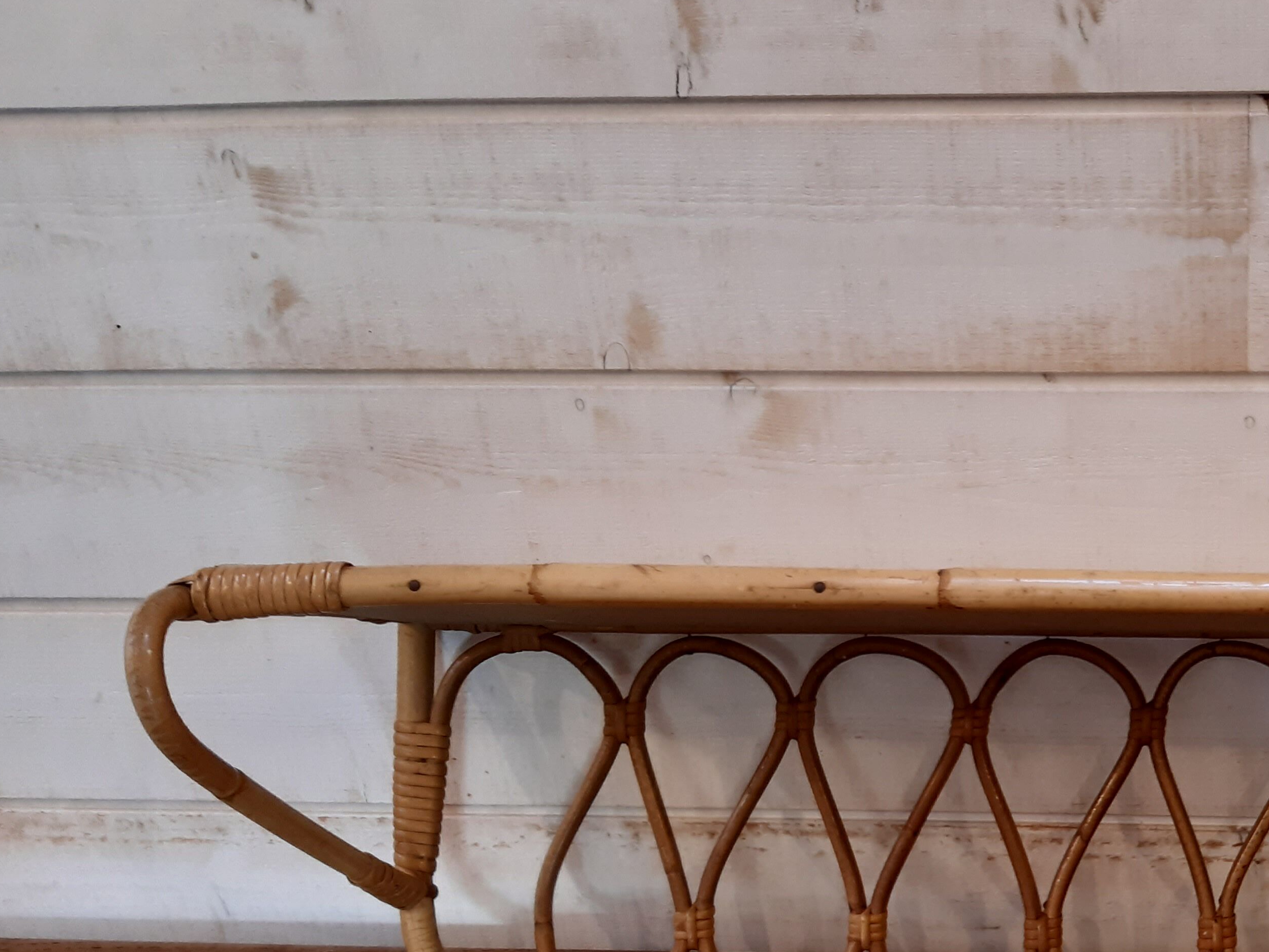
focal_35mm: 48
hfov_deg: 37.1
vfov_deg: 29.7
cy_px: 744
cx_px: 1142
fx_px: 1760
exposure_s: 1/50
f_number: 1.7
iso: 125
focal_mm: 3.92
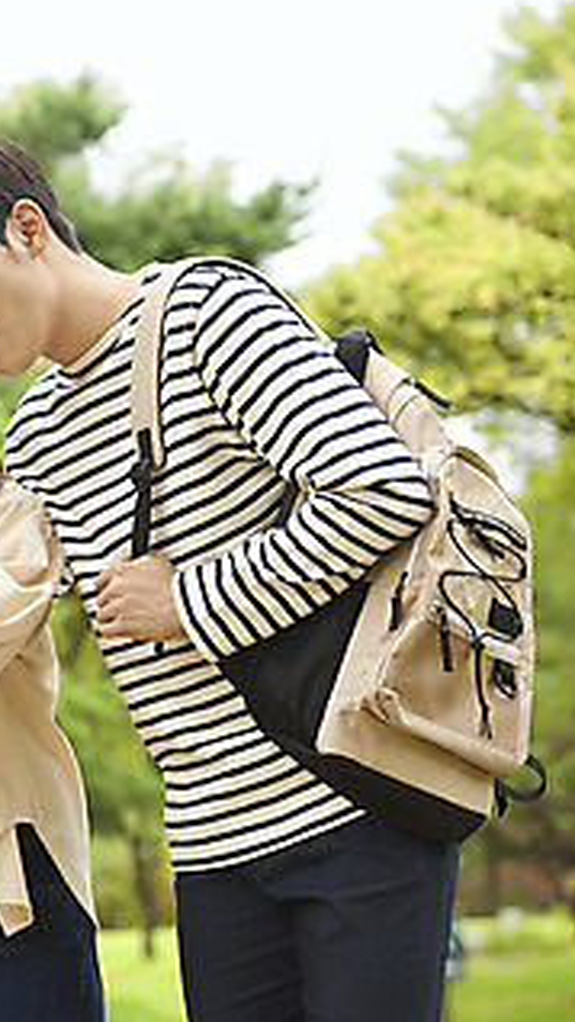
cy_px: 392
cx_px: -271
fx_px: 3739
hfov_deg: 8.6
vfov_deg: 15.5
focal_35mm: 138
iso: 1000
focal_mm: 70
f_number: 3.2
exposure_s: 1/640
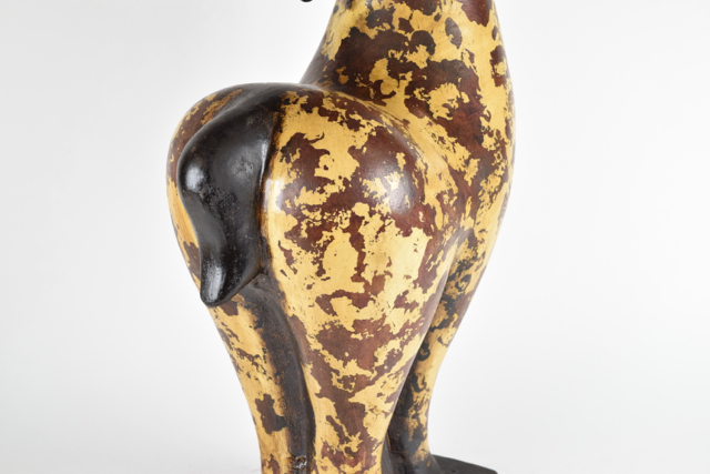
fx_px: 1627
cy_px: 237
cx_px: 355
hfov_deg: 24.6
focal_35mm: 82
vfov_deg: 16.6
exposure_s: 1/125
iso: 800
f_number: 8
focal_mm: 55
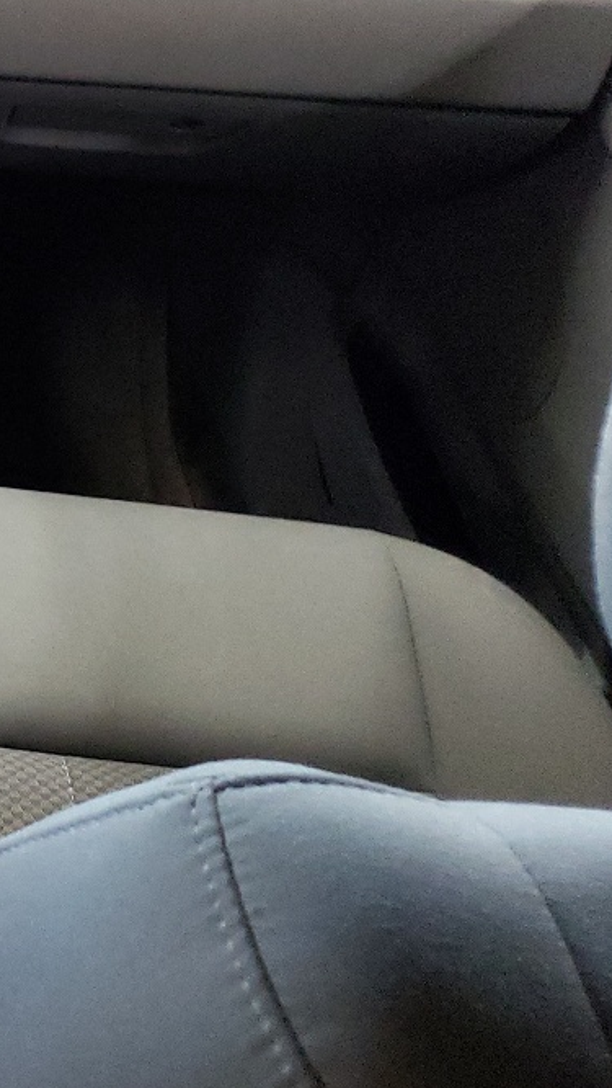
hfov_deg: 14.6
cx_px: -620
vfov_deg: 30.7
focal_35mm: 68
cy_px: 338
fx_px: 1960
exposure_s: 1/24
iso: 404
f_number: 1.5
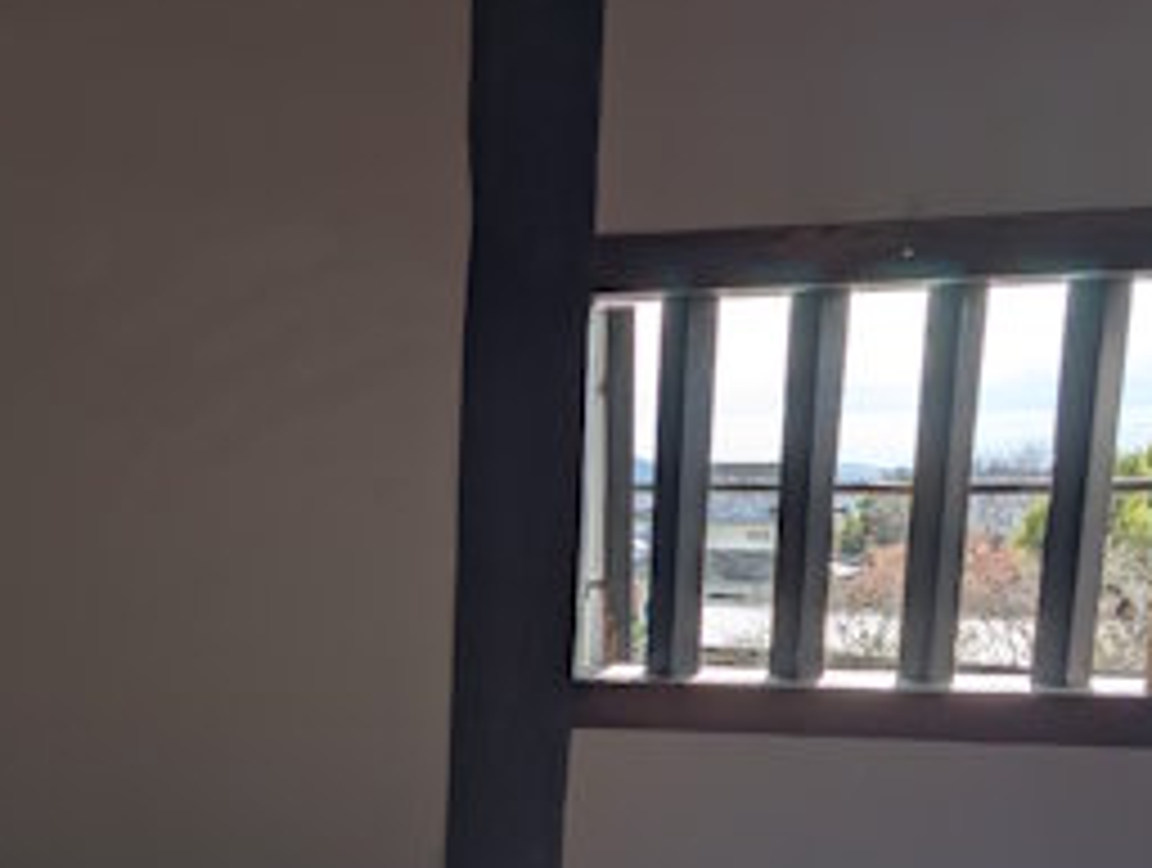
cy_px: 785
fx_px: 1500
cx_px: 266
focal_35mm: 45
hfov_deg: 40.6
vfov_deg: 30.8
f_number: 1.68
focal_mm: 6.9
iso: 16
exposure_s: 1/286
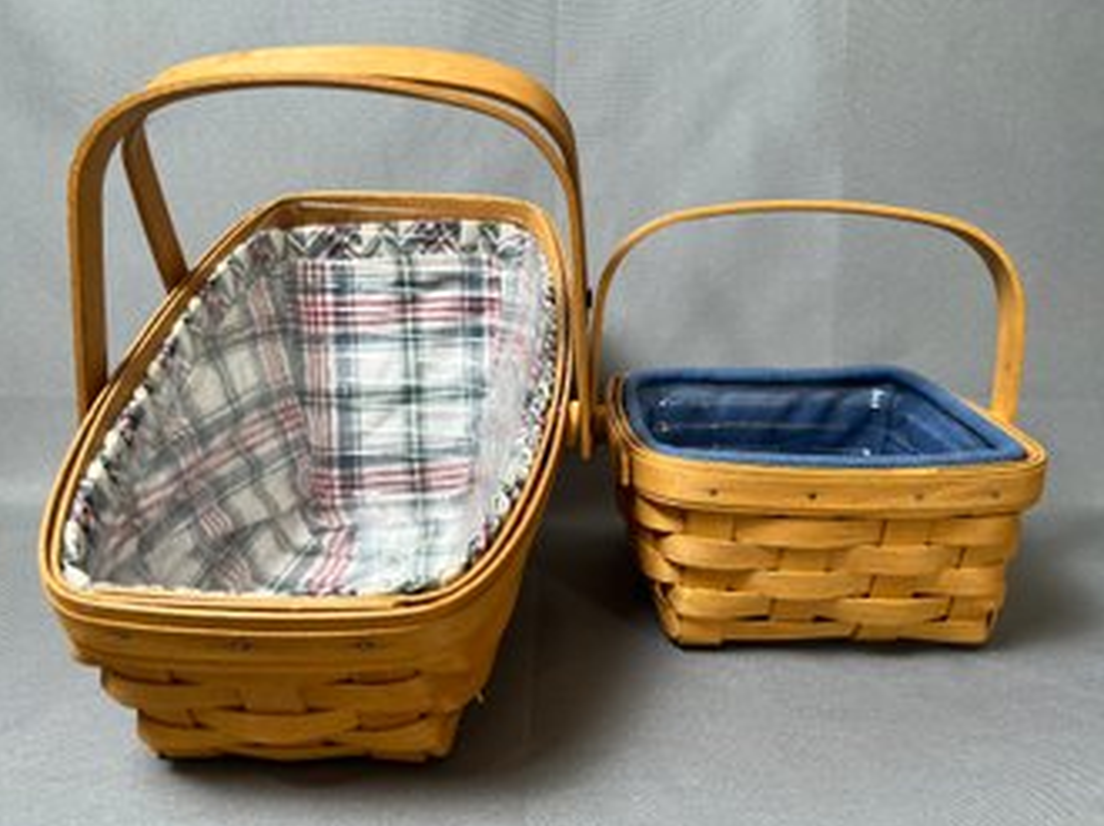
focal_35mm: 27
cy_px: 416
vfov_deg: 51.3
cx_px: 560
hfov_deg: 65.4
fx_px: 860
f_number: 1.5
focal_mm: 5.7
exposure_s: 1/60
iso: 80
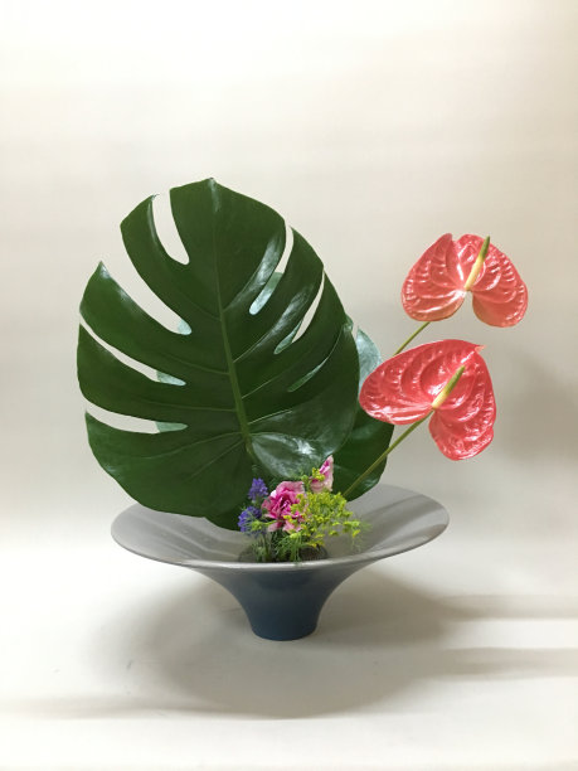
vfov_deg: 61.7
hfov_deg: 48.2
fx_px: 646
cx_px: 289
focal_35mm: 29
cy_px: 386
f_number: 2.2
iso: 200
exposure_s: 1/24
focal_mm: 4.15
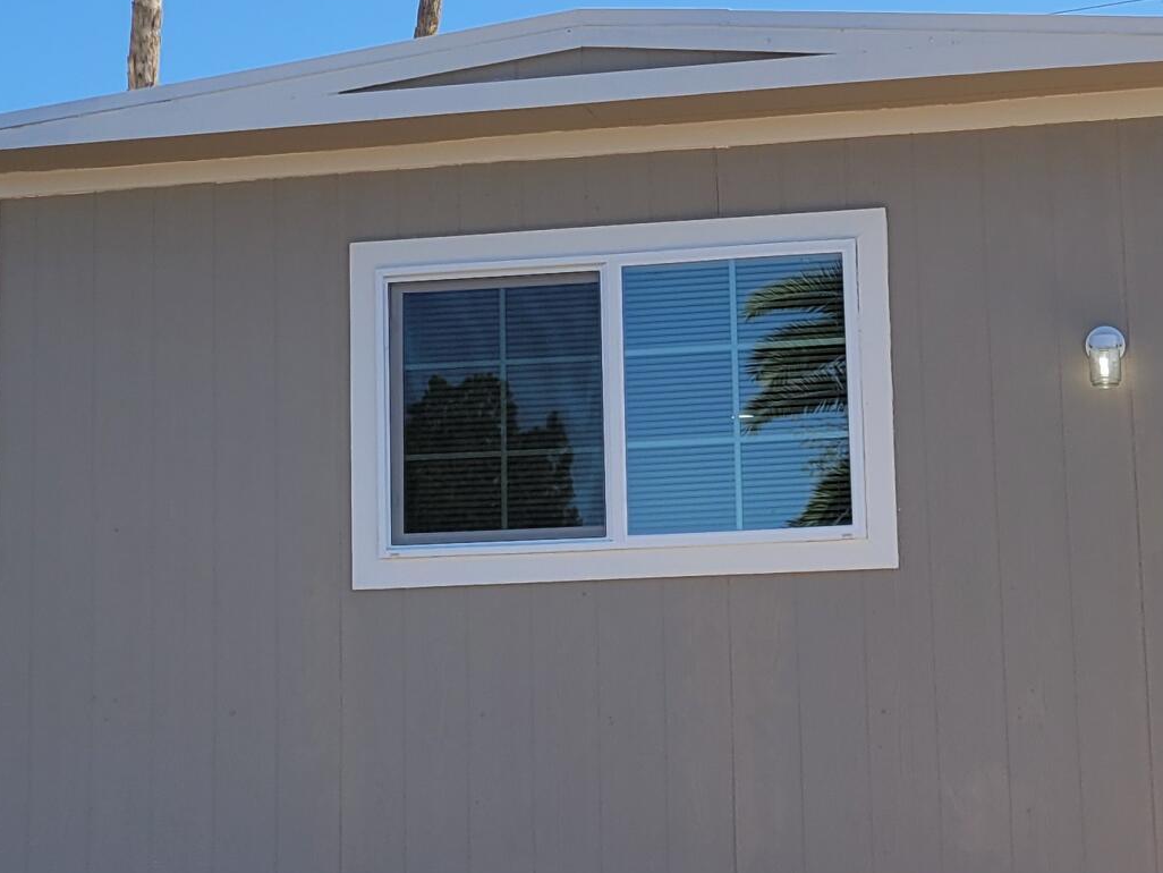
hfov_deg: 25.6
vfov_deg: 19.4
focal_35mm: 76
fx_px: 2554
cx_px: 750
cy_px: 368
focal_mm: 5.4
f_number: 1.8
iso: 40
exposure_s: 1/2228
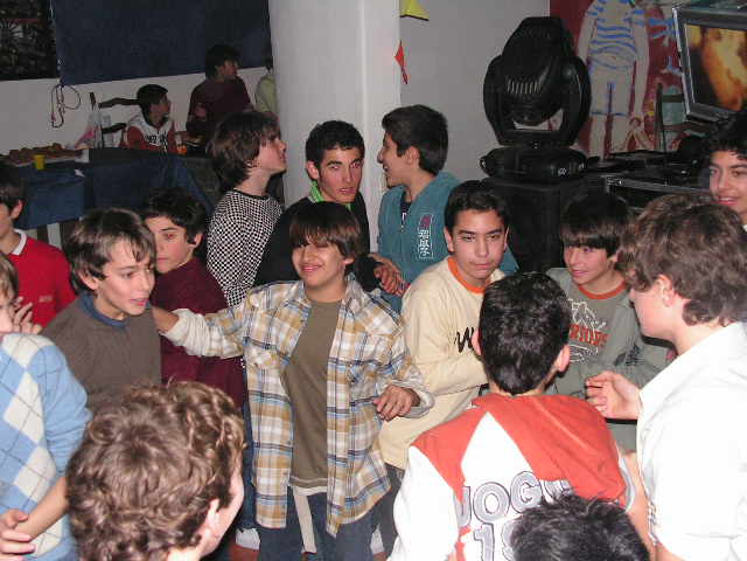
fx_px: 1079
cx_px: 374
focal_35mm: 50
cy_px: 280
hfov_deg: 38.2
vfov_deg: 29.1
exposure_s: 1/40
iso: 200
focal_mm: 8.4
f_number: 3.2
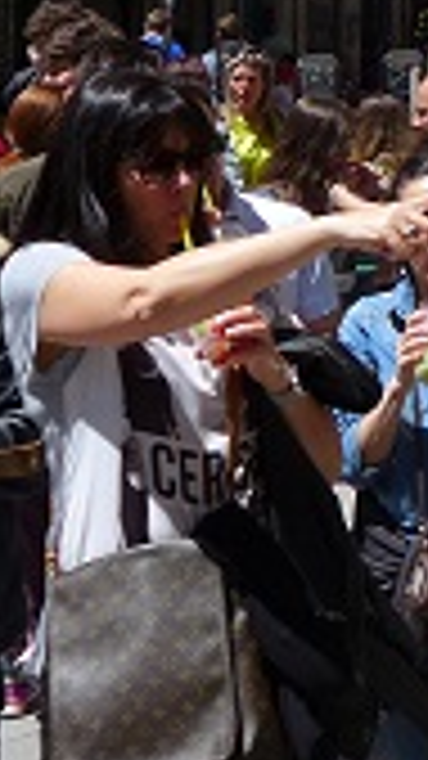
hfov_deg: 9.4
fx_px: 2402
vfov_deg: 17.5
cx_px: 892
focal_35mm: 119
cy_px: -38
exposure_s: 1/1300
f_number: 2.8
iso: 80
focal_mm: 5.9
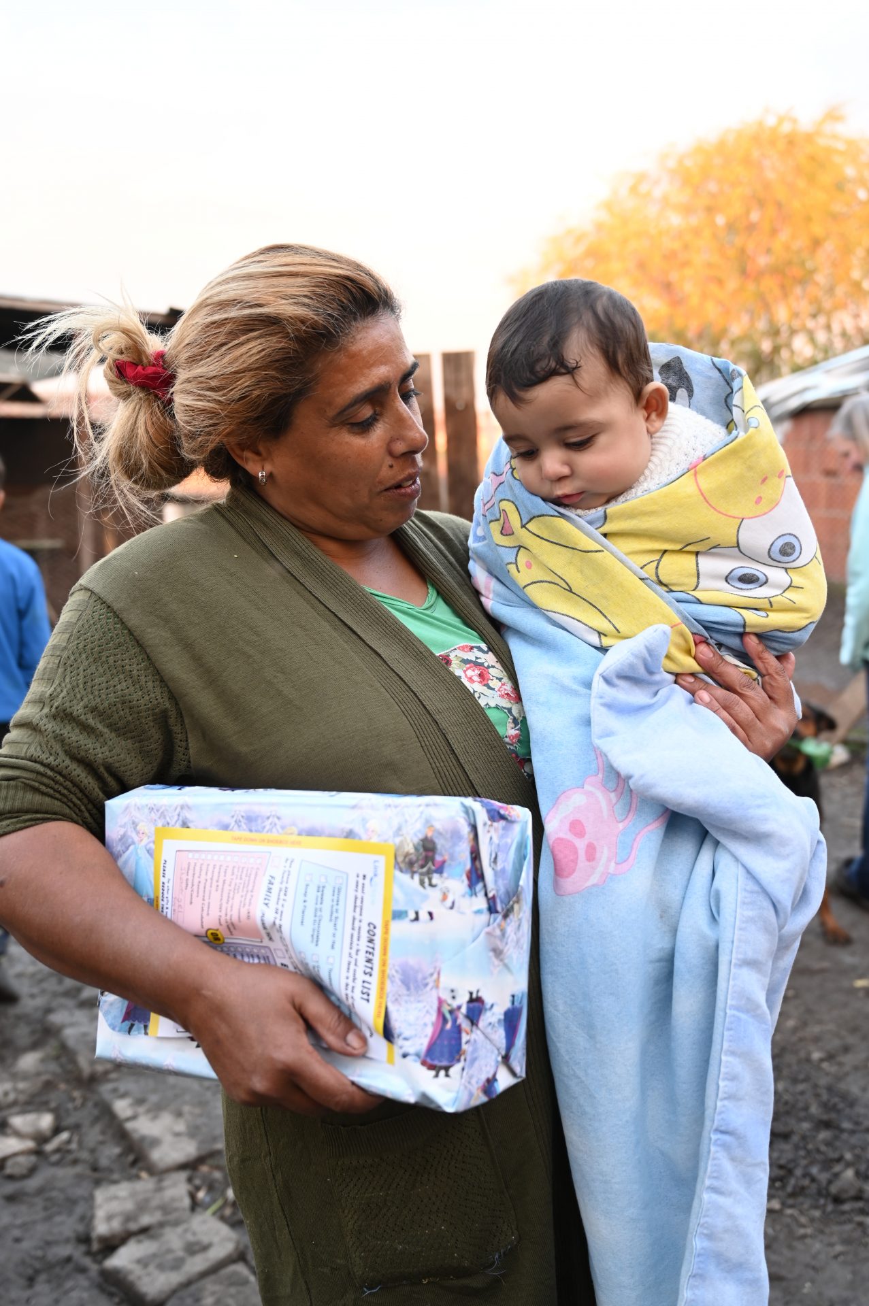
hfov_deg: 36.8
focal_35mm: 36
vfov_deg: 53.2
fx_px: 1306
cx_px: 434
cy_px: 653
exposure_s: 1/50
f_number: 4
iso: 320
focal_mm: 36
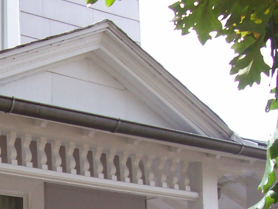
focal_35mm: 99
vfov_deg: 14.3
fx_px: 795
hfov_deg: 18.9
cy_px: 273
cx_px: -40
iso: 80
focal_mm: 5.6
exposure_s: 1/253
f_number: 2.7
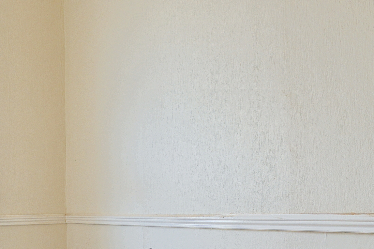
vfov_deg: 31.1
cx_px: 85
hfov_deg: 44.6
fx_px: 436
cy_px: 198
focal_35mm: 42
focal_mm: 10
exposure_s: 1/30
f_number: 5
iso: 100
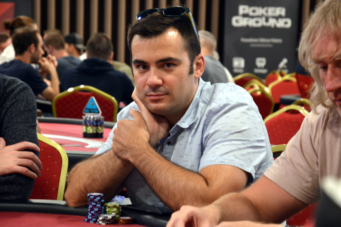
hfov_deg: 16.1
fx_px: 1207
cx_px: 170
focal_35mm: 128
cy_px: 114
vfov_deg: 10.7
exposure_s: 1/25
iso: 1600
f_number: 5.6
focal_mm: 85
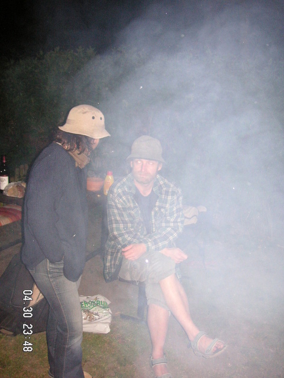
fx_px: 405
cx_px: 142
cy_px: 189
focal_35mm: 37
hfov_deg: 38.7
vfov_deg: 50.1
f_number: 2.8
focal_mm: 6.1
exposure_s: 1/45
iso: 160
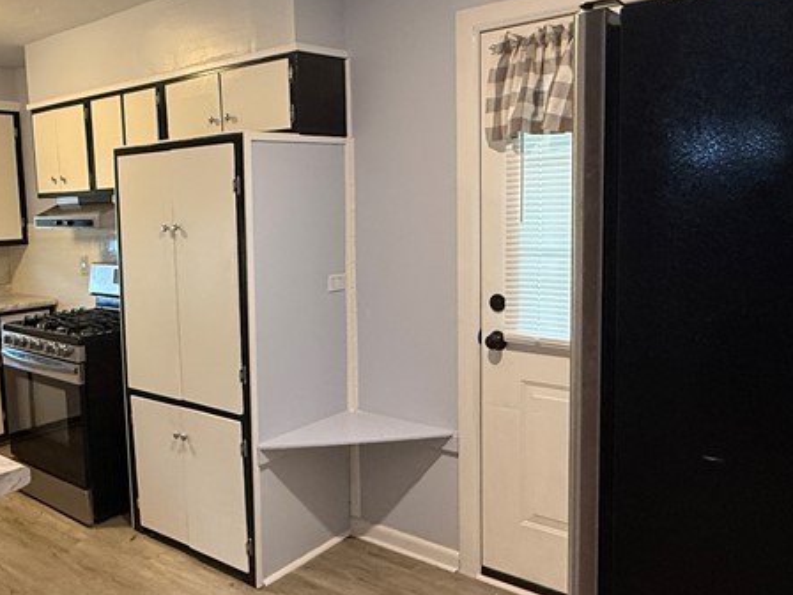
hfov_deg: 56.2
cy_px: 289
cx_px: 301
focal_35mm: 32
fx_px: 733
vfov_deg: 44.2
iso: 400
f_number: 2.2
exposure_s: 1/60
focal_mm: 2.22
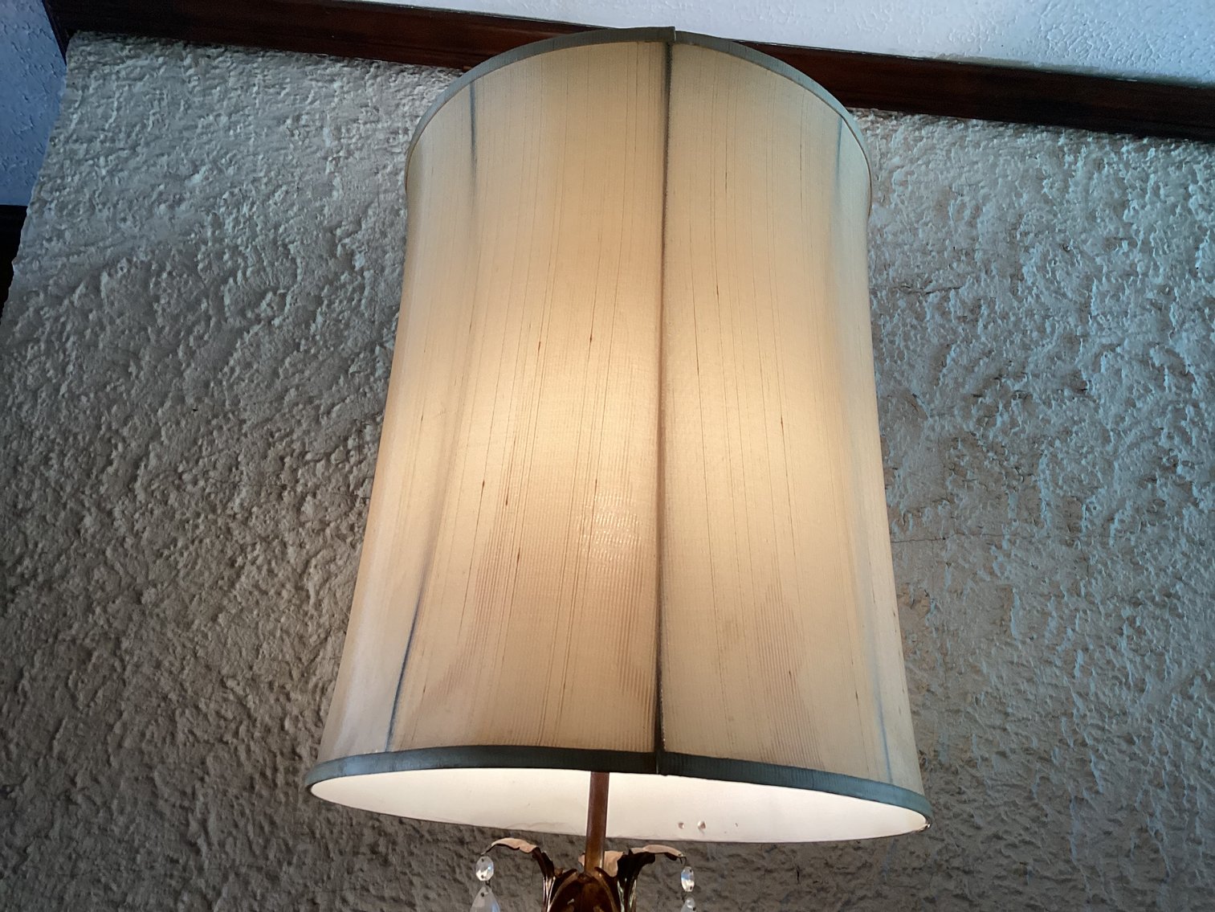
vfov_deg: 45.4
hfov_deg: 58.3
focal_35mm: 31
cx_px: 608
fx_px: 1088
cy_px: 456
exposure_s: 1/60
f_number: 2.4
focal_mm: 3.3
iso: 100
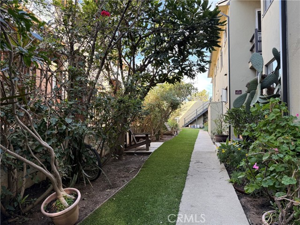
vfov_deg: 56.8
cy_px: 112
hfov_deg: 71.6
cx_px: 150
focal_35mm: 24
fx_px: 208
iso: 100
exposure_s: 1/232
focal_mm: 6.76
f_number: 1.78
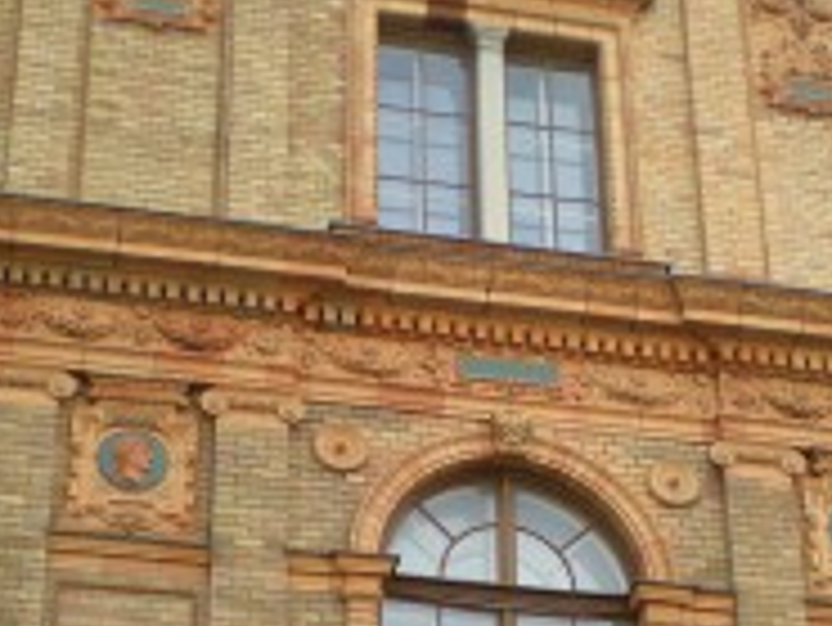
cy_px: 554
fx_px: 2453
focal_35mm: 102
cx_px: 481
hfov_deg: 19.2
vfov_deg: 14.4
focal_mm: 7.4
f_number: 3.5
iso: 64
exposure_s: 1/174
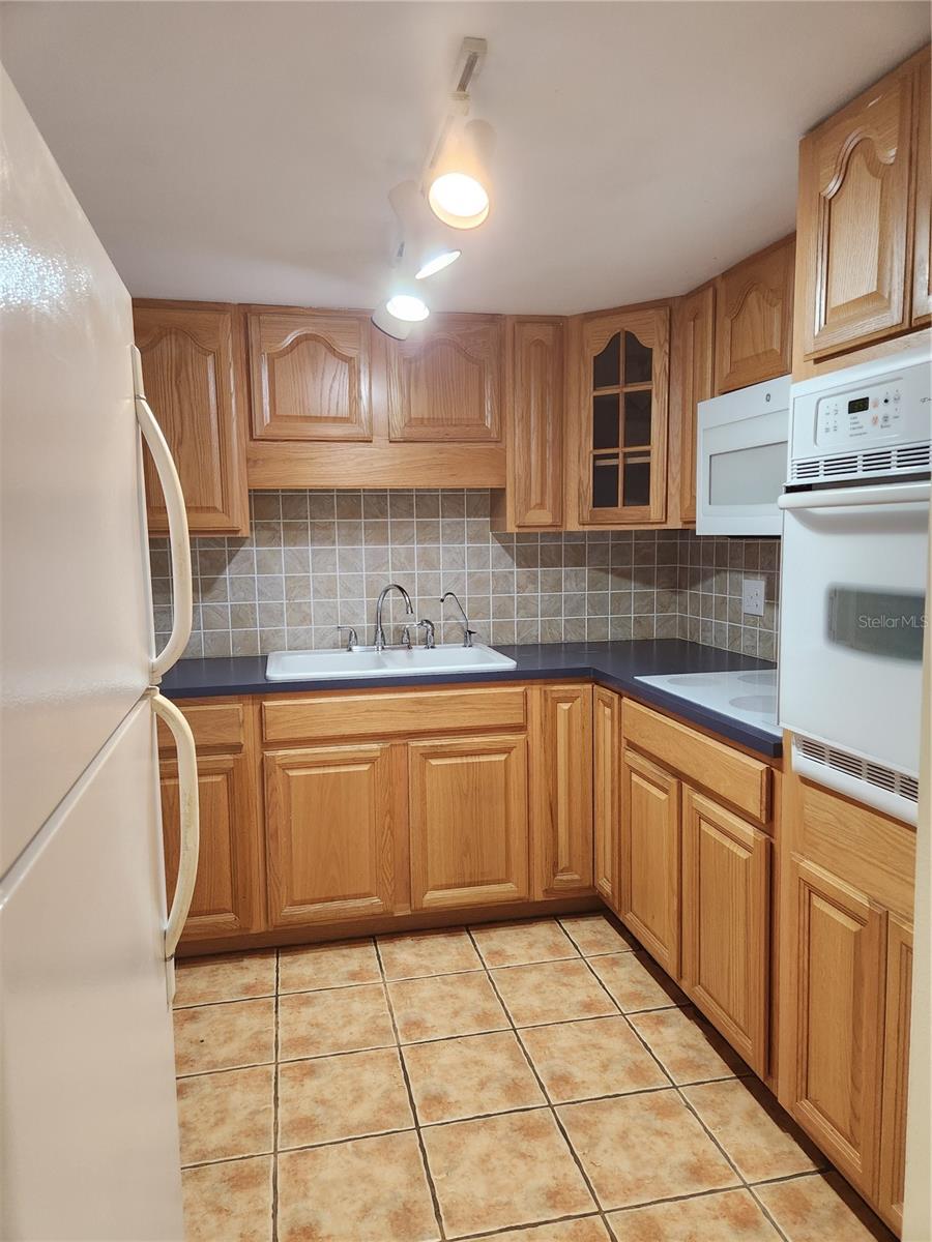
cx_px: 466
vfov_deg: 73.9
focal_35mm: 23
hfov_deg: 58.9
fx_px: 826
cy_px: 621
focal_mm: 5.4
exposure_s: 1/120
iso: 250
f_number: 1.8
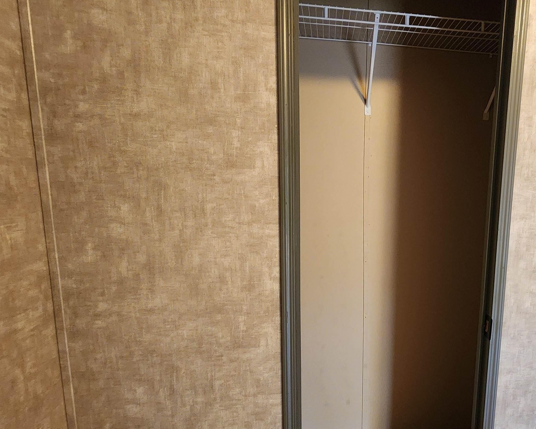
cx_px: 381
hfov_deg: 76.3
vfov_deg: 67.9
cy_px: 236
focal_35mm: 20
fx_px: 317
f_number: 2.2
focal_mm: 2.2
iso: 640
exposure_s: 1/30
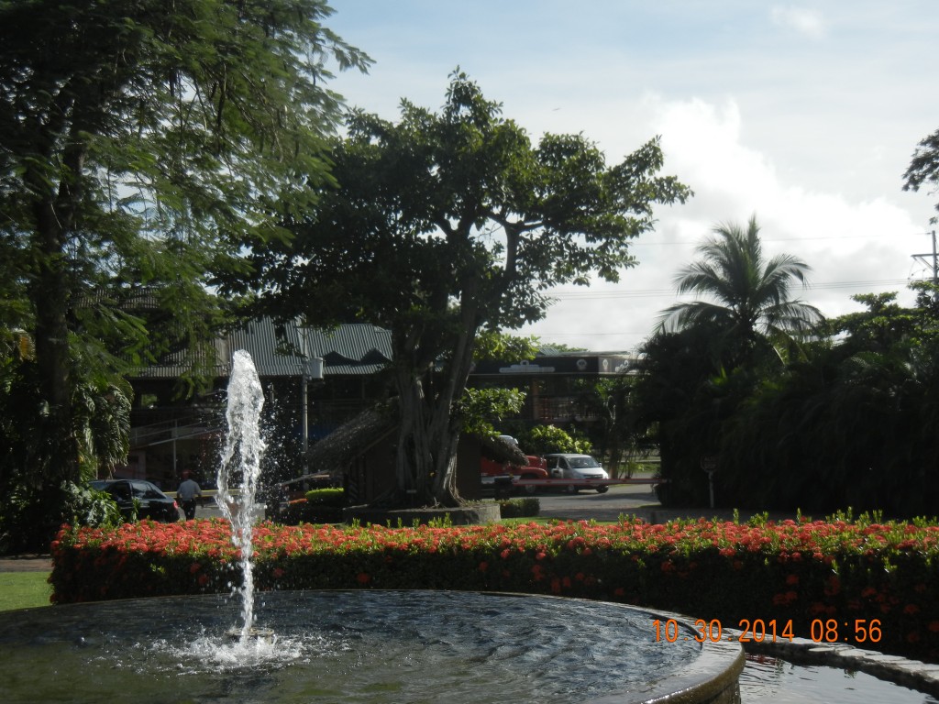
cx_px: 470
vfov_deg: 28.0
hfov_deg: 36.8
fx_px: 1411
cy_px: 352
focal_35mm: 52
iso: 160
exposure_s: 1/375
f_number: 7.8
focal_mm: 9.3
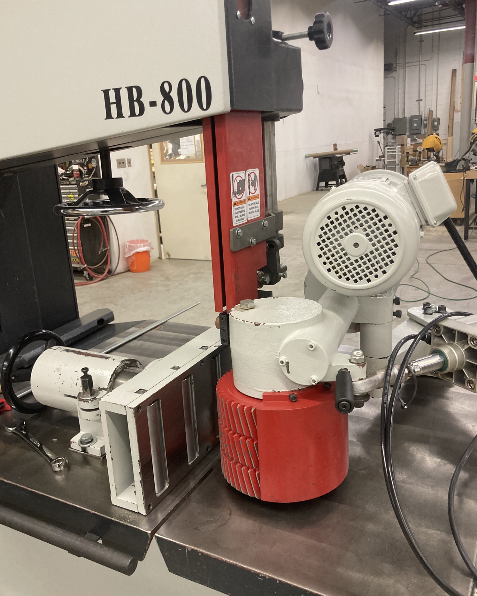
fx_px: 529
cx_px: 238
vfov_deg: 58.8
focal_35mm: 30
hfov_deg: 48.5
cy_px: 291
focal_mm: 3.99
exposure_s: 1/60
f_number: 1.8
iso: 160
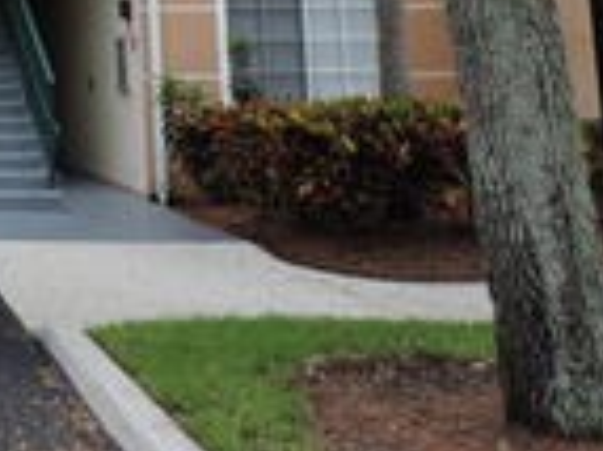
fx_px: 1166
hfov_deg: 24.6
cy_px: -126
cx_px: -215
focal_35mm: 67
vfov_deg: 20.2
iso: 100
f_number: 3
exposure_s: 1/320
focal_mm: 4.3
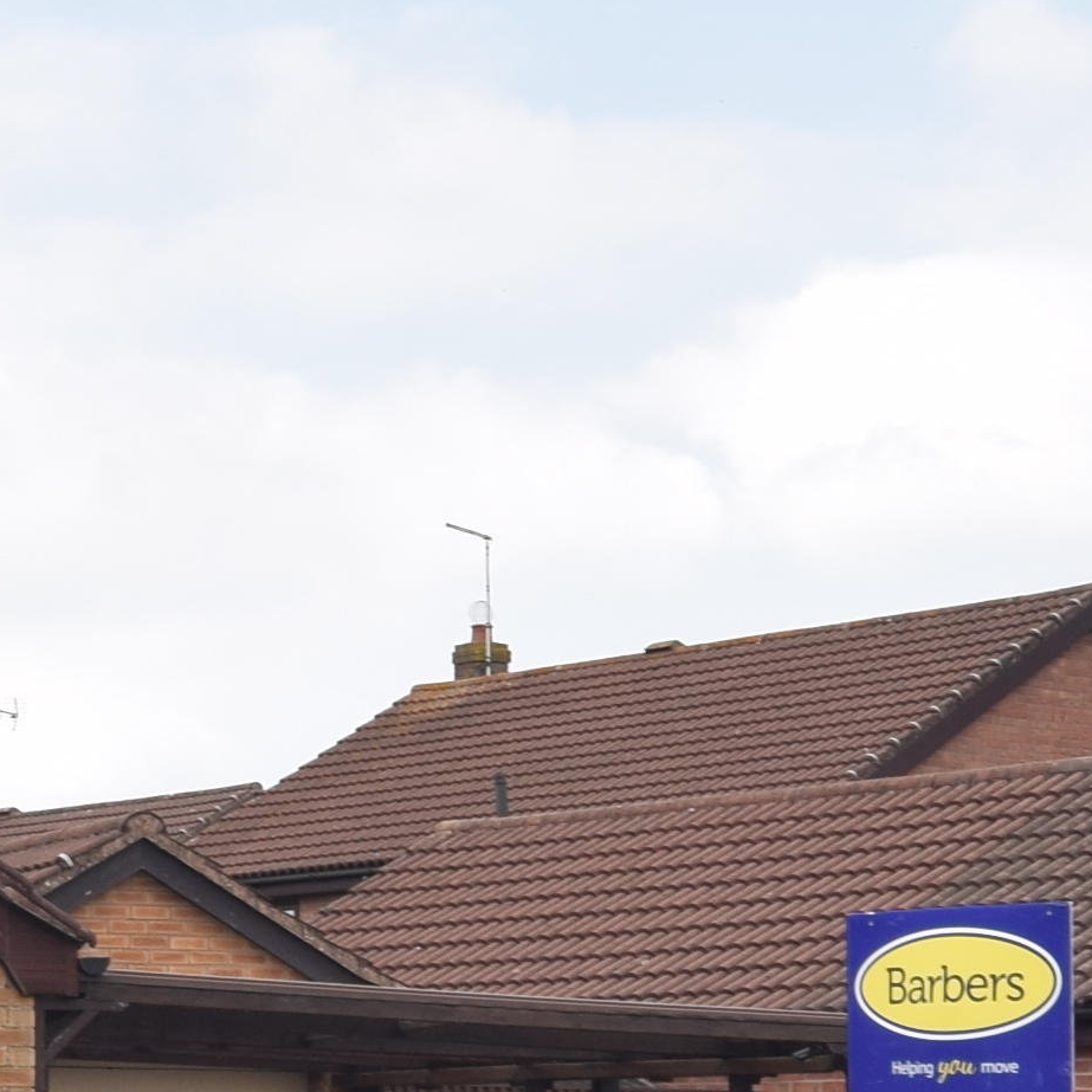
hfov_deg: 15.8
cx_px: -40
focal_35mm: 108
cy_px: 950
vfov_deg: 16.0
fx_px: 3846
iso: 100
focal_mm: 13
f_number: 8
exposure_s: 1/200
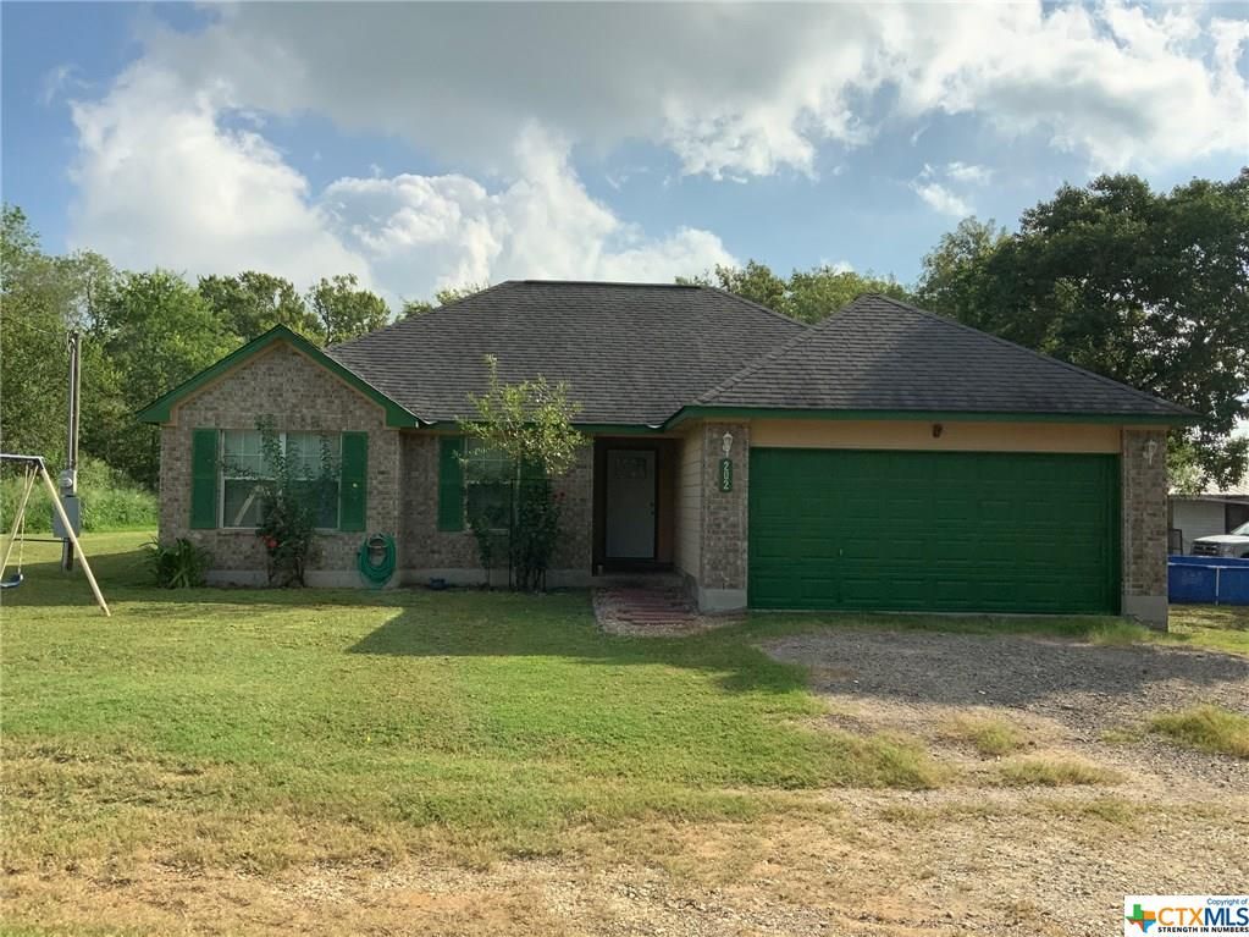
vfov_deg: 48.2
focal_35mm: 29
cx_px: 624
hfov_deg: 61.7
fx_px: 1046
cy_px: 468
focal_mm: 3
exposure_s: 1/2538
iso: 20
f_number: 1.8
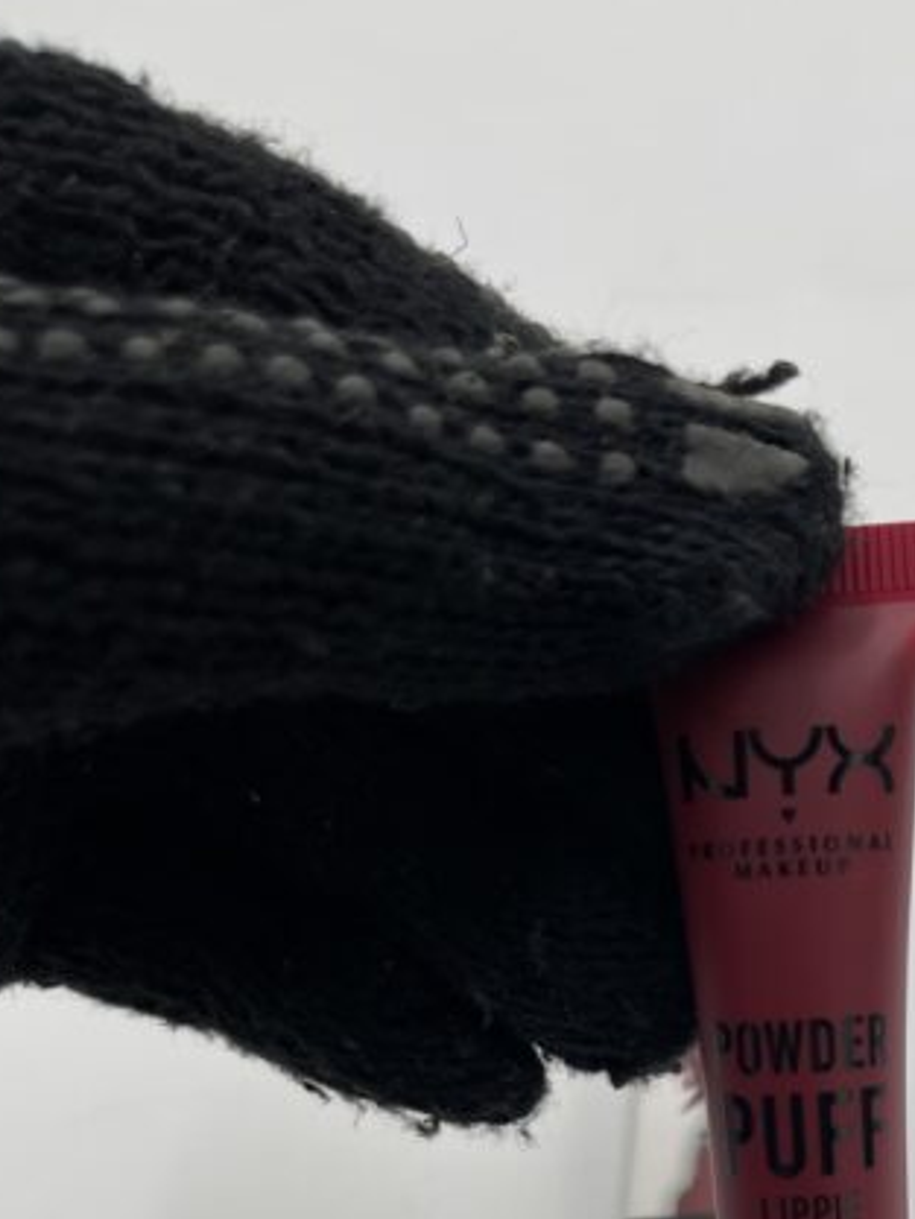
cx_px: 833
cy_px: 1128
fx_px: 1691
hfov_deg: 29.0
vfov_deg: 36.8
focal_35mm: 48
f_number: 1.6
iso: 32
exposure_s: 1/454
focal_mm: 5.1
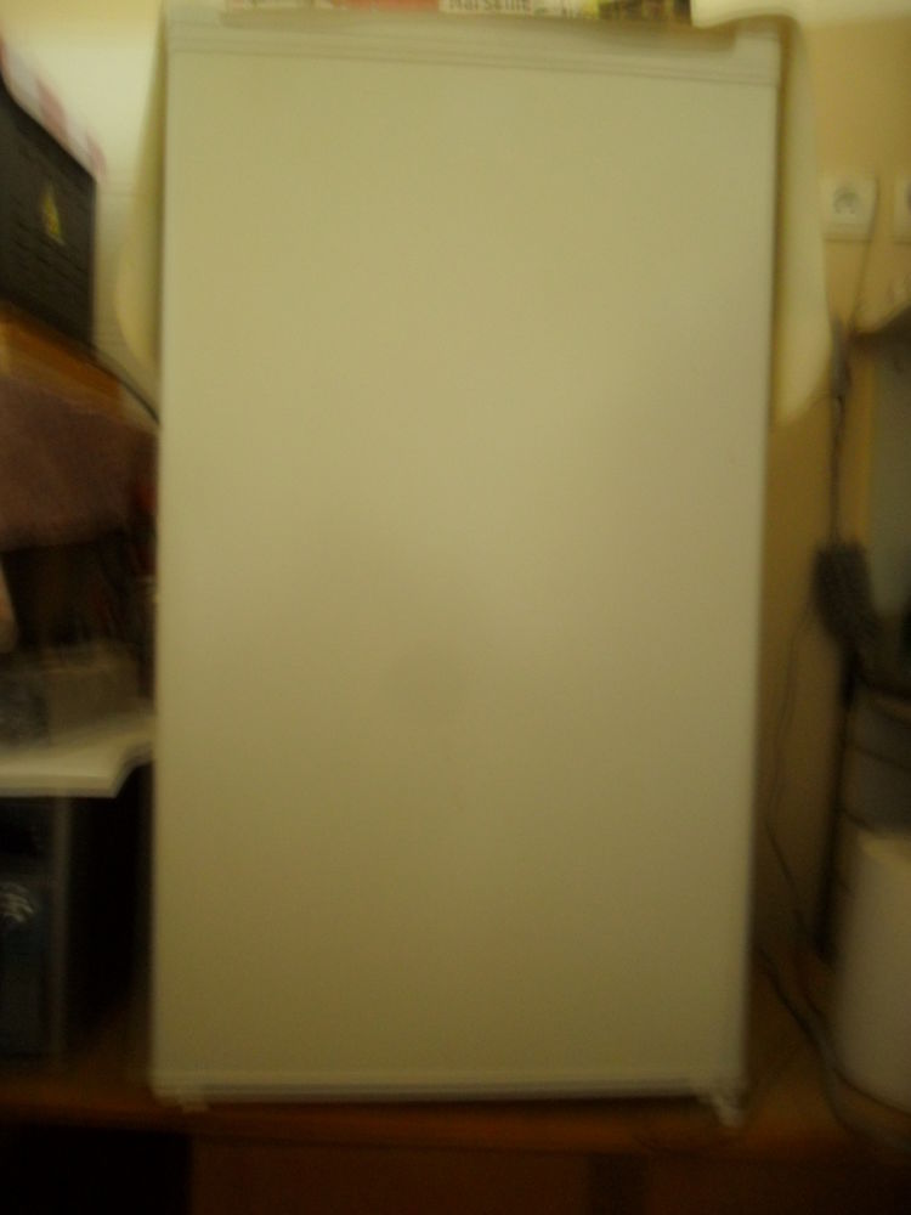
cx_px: 456
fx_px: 947
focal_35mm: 27
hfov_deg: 51.4
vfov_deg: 65.3
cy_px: 608
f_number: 3.5
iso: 200
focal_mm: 4.9
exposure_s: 1/1.43
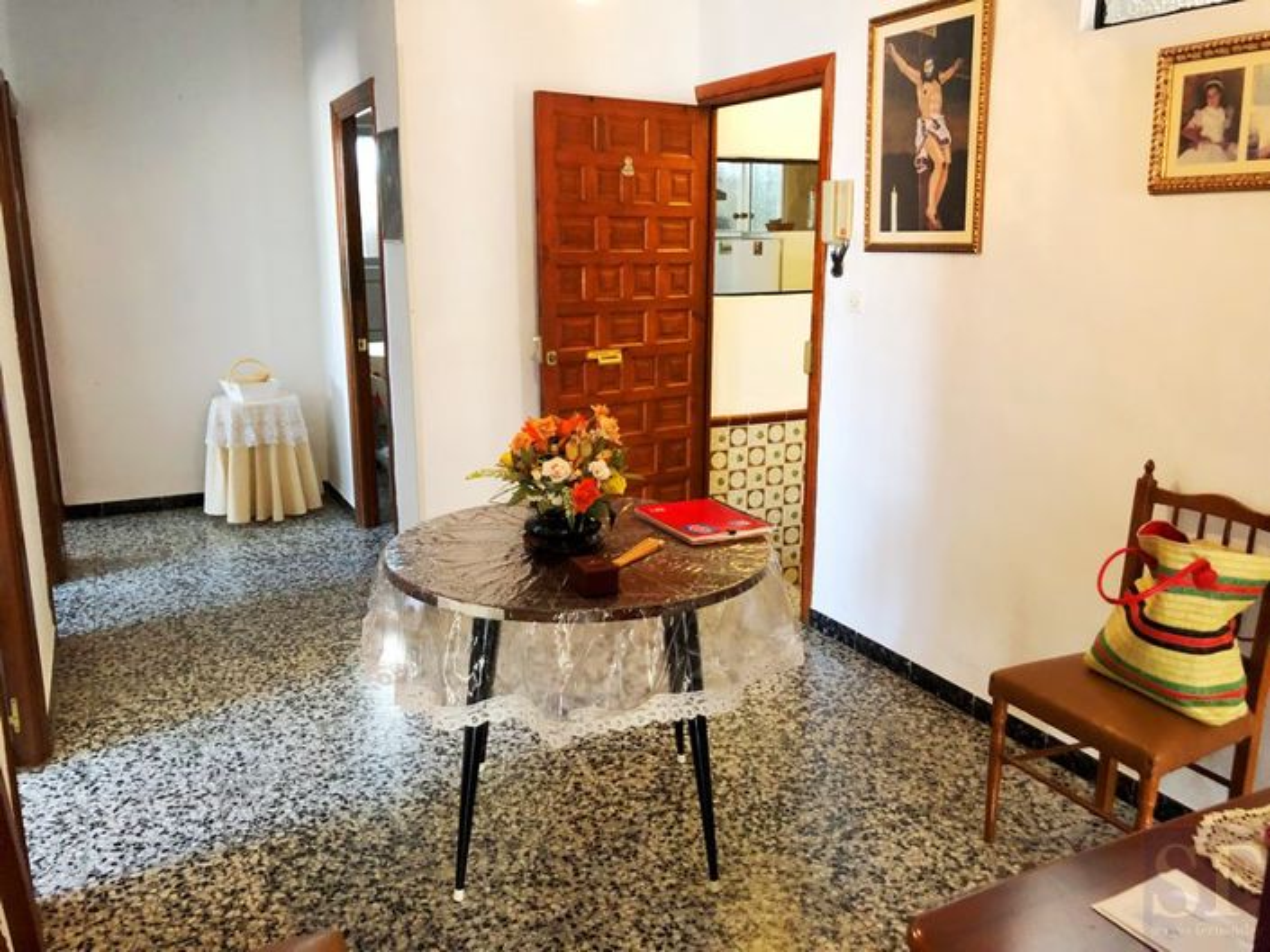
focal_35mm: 28
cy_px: 476
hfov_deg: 63.5
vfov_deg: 49.7
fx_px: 1027
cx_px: 635
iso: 100
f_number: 1.8
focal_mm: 3.99
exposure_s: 1/14
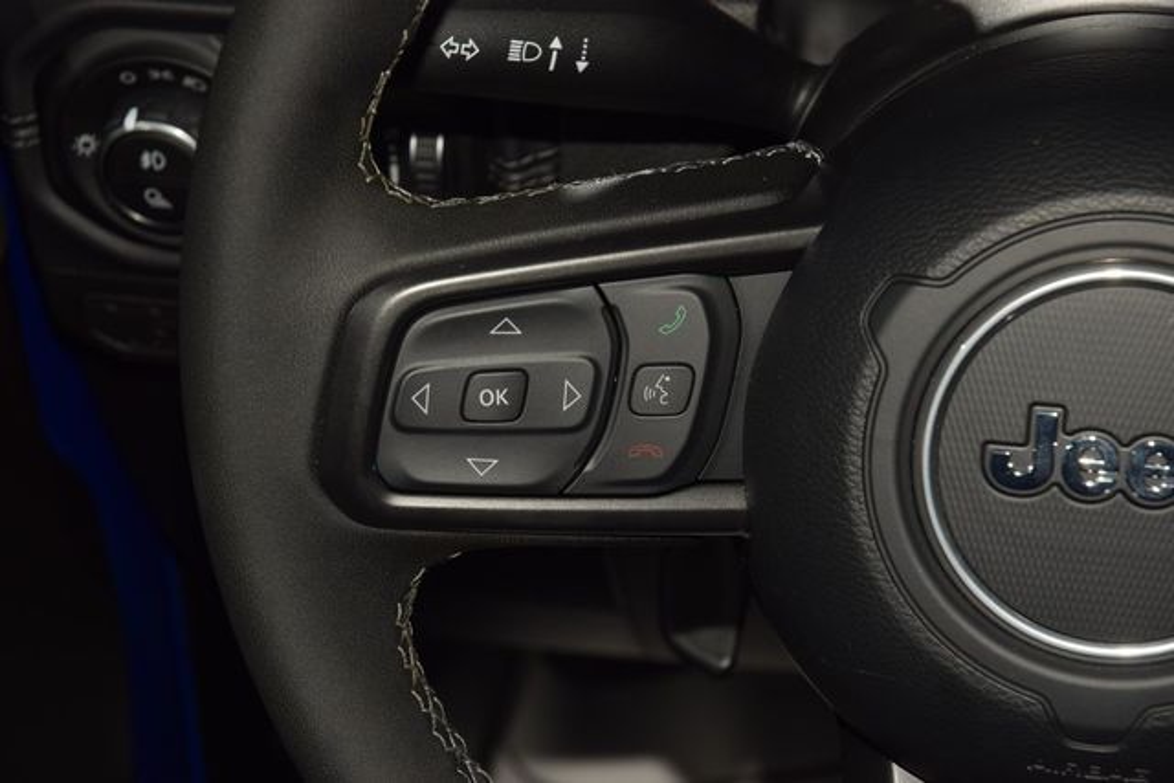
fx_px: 3425
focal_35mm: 105
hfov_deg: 19.5
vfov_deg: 13.0
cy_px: 392
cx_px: 587
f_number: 8
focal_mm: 70
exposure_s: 1/125
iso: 100
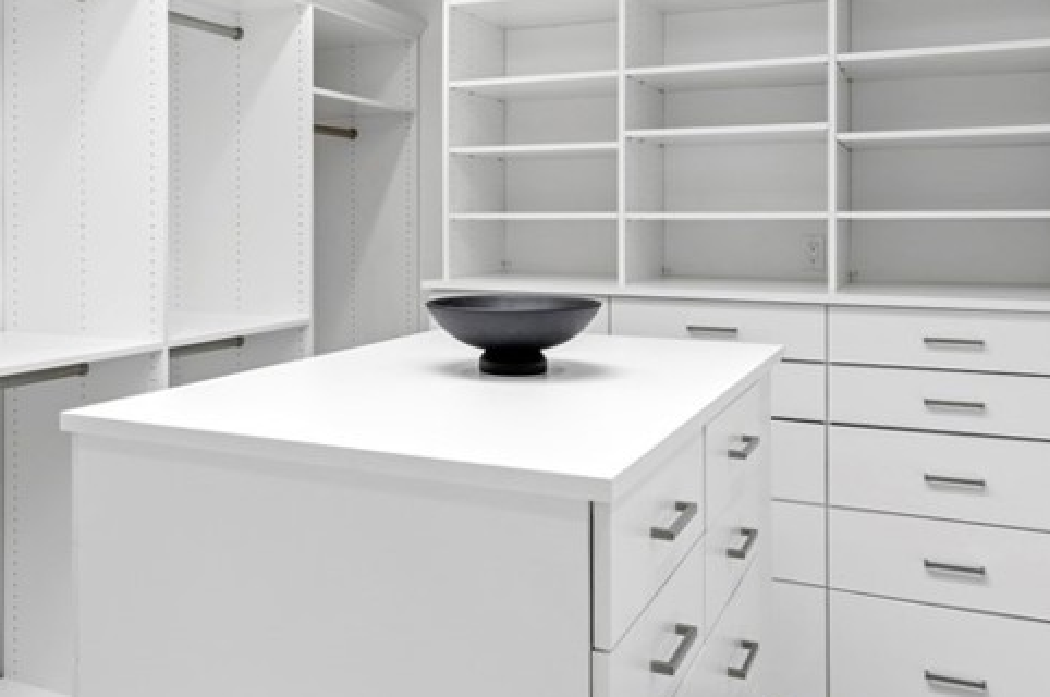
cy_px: 215
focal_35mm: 34
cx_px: 379
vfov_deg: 38.2
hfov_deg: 55.1
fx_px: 990
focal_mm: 16
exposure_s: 1/60
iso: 200
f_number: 9
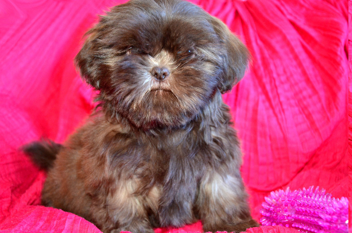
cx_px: 176
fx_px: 468
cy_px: 116
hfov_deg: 41.2
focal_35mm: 48
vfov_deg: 27.9
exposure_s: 1/60
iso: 1250
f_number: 5.6
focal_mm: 32
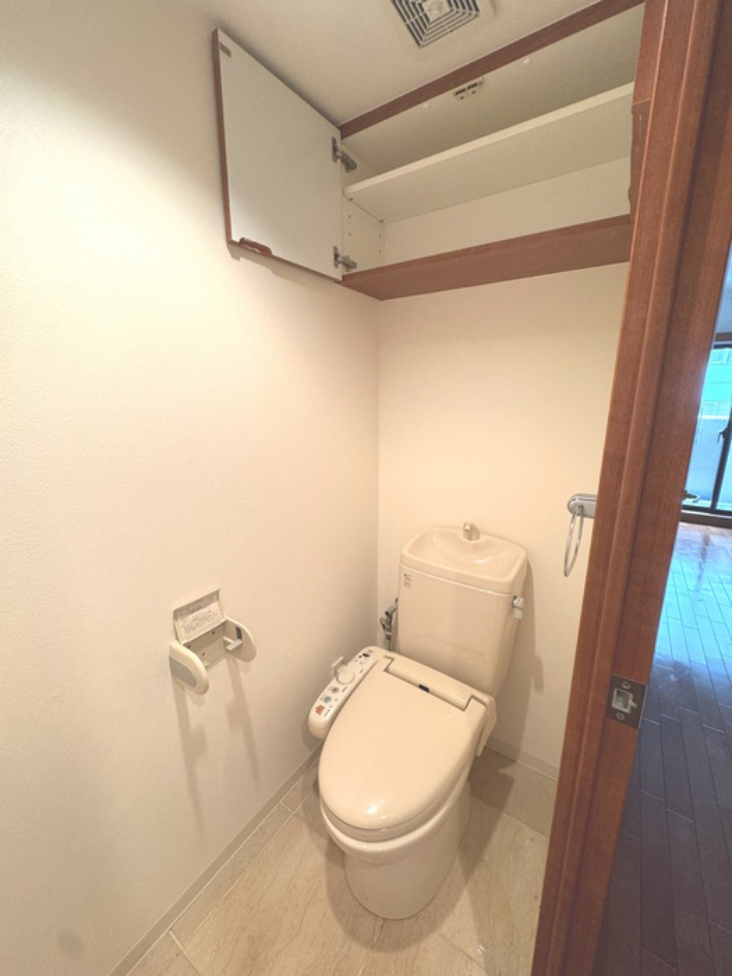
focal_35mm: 14
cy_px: 488
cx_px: 366
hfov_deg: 85.7
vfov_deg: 102.1
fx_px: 395
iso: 160
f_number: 2.2
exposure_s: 1/60
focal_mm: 2.22
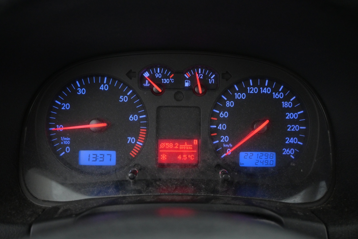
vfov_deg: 41.7
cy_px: 120
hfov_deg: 59.5
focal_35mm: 32
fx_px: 313
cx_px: 179
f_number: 4
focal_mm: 21
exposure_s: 1/30
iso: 2500
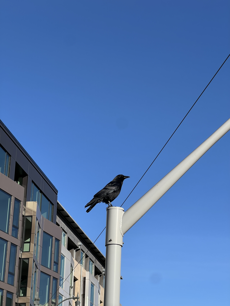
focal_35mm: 77
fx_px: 682
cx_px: 115
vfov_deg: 25.3
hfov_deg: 19.1
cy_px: 153
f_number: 2.8
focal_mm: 9
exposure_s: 1/742
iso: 32
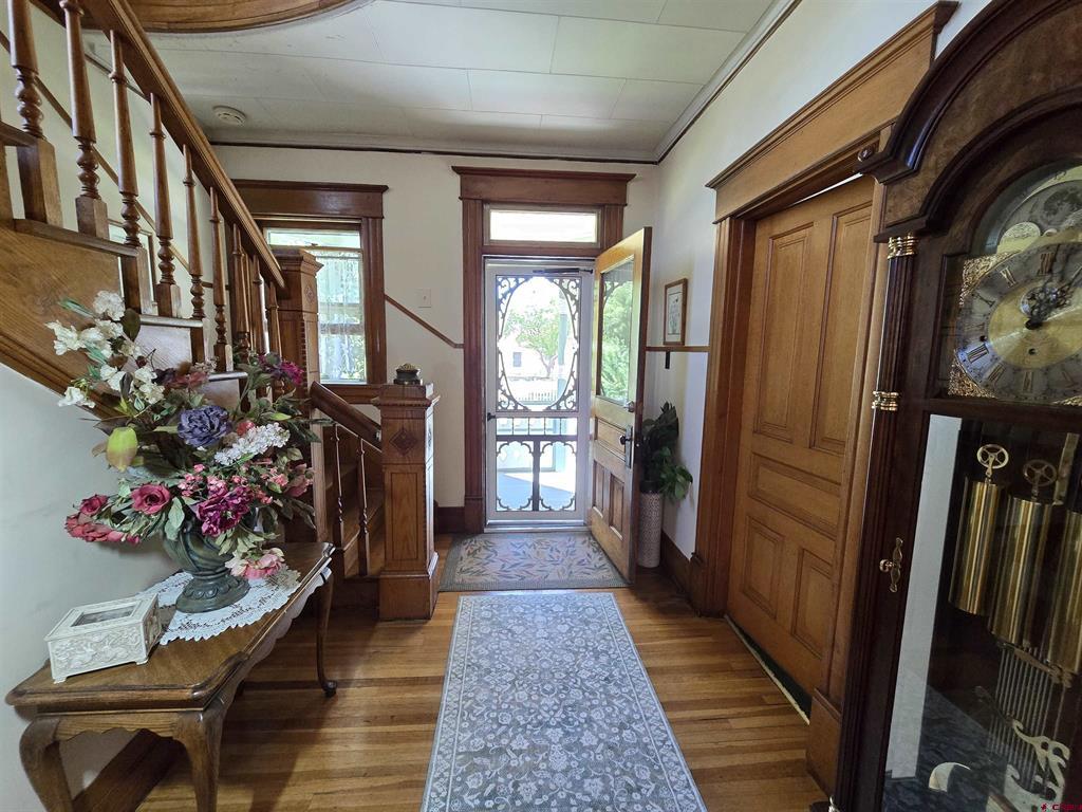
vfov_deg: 89.9
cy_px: 406
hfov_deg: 106.2
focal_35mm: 13
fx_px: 406
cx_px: 541
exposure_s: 1/60
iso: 500
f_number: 2.2
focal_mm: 2.2
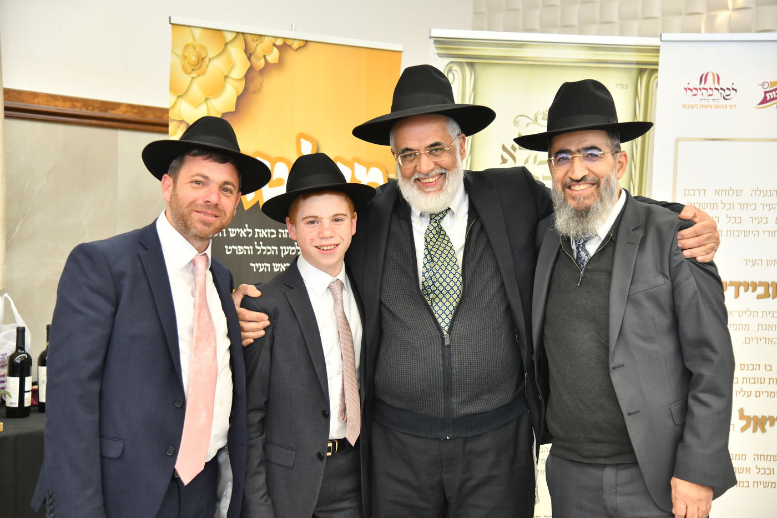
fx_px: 1187
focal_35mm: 55
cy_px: 259
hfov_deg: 36.3
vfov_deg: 24.6
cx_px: 388
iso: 1000
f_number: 4
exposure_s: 1/200
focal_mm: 55
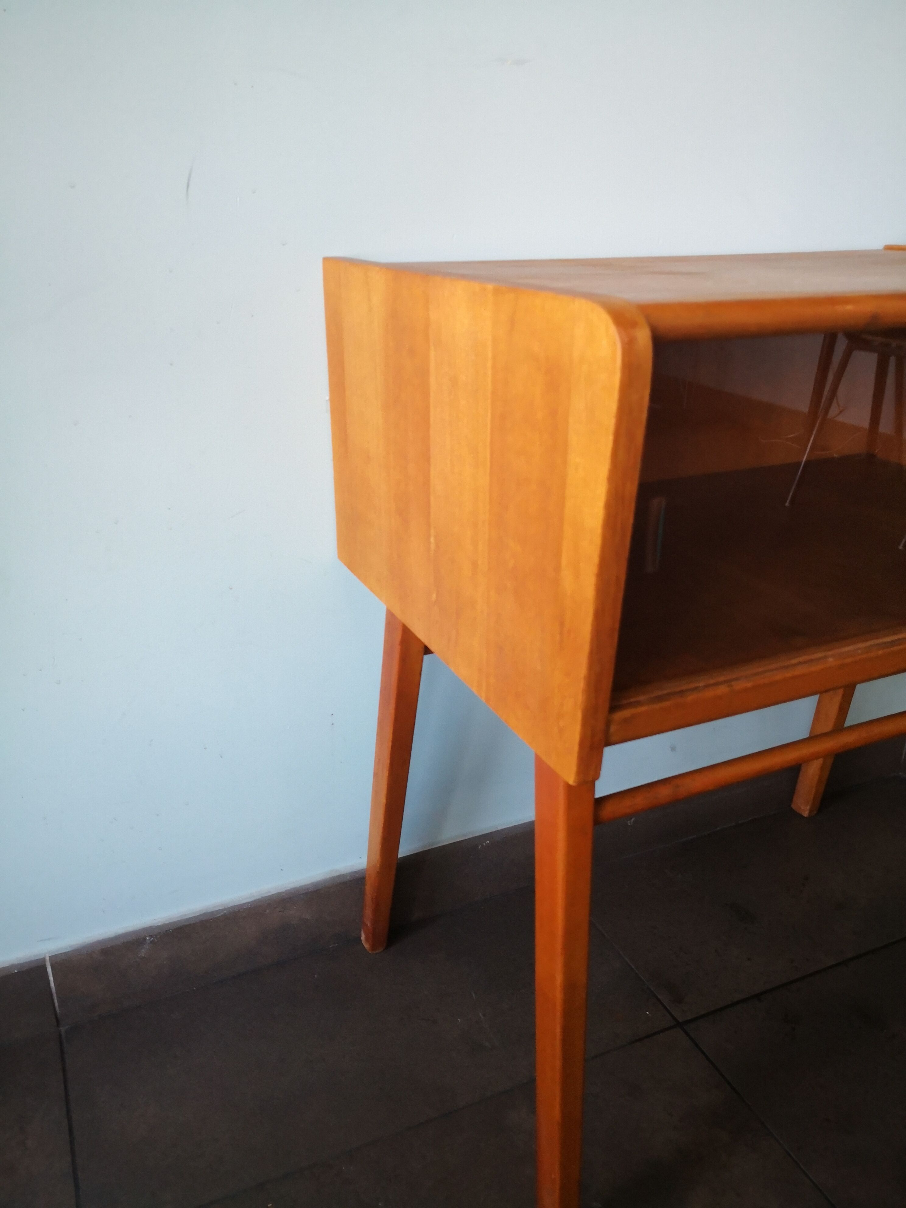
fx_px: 942
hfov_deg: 51.4
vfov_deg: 65.3
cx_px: 453
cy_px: 604
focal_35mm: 27
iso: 400
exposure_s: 1/100
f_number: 1.6
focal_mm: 3.95
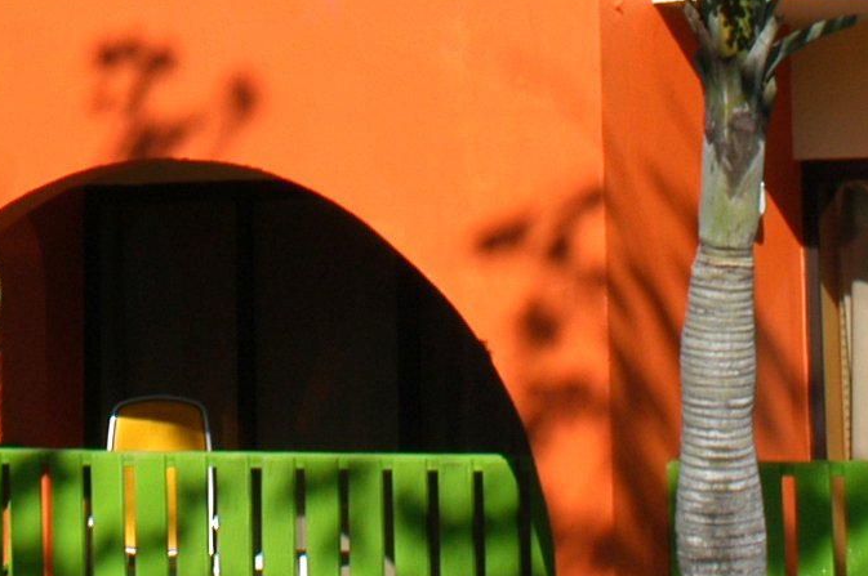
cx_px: 169
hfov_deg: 12.7
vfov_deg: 8.2
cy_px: -455
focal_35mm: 161
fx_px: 3877
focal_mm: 24
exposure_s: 1/200
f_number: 13
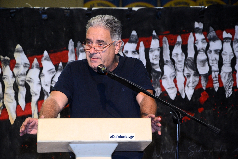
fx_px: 1038
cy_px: 80
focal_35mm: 157
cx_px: 119
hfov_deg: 13.1
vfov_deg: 8.7
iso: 1600
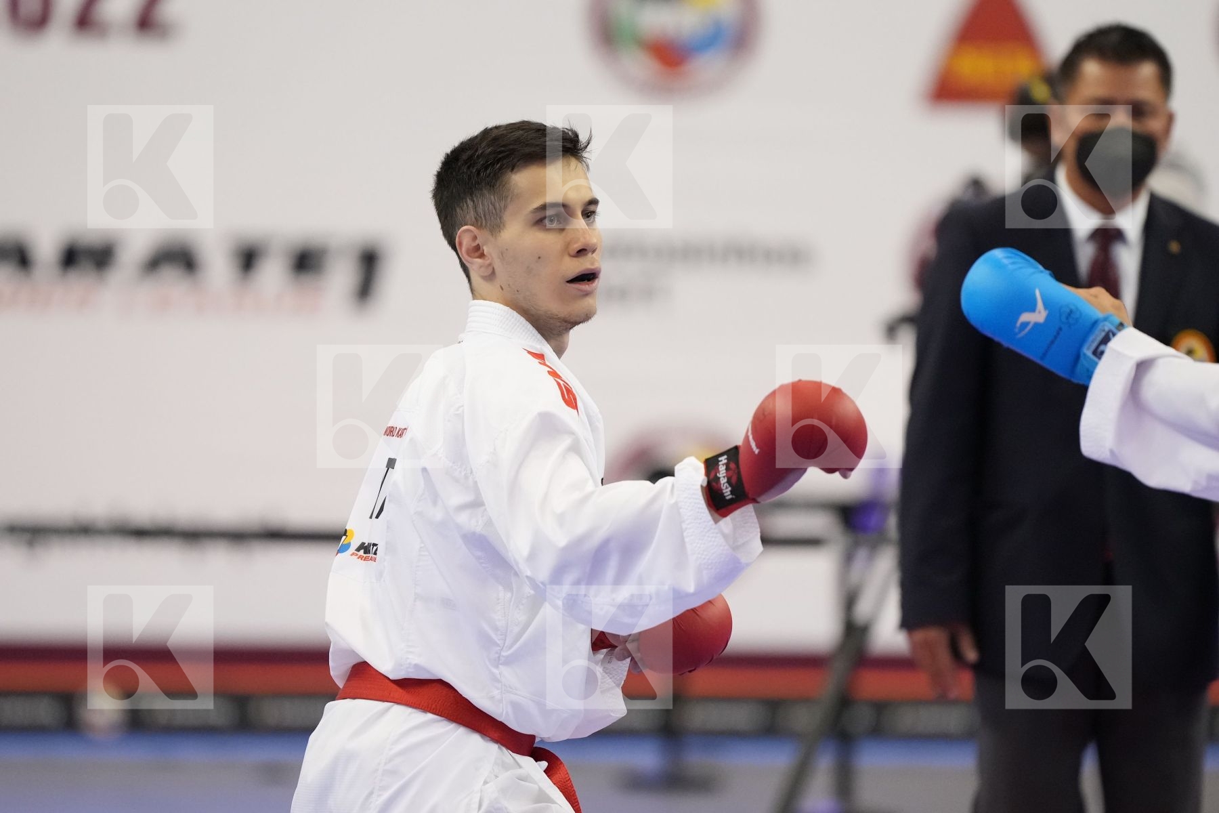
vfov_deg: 4.8
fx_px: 9684
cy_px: 406
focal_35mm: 286
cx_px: 610
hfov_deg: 7.2
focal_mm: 191
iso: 3200
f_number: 2.8
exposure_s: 1/1000
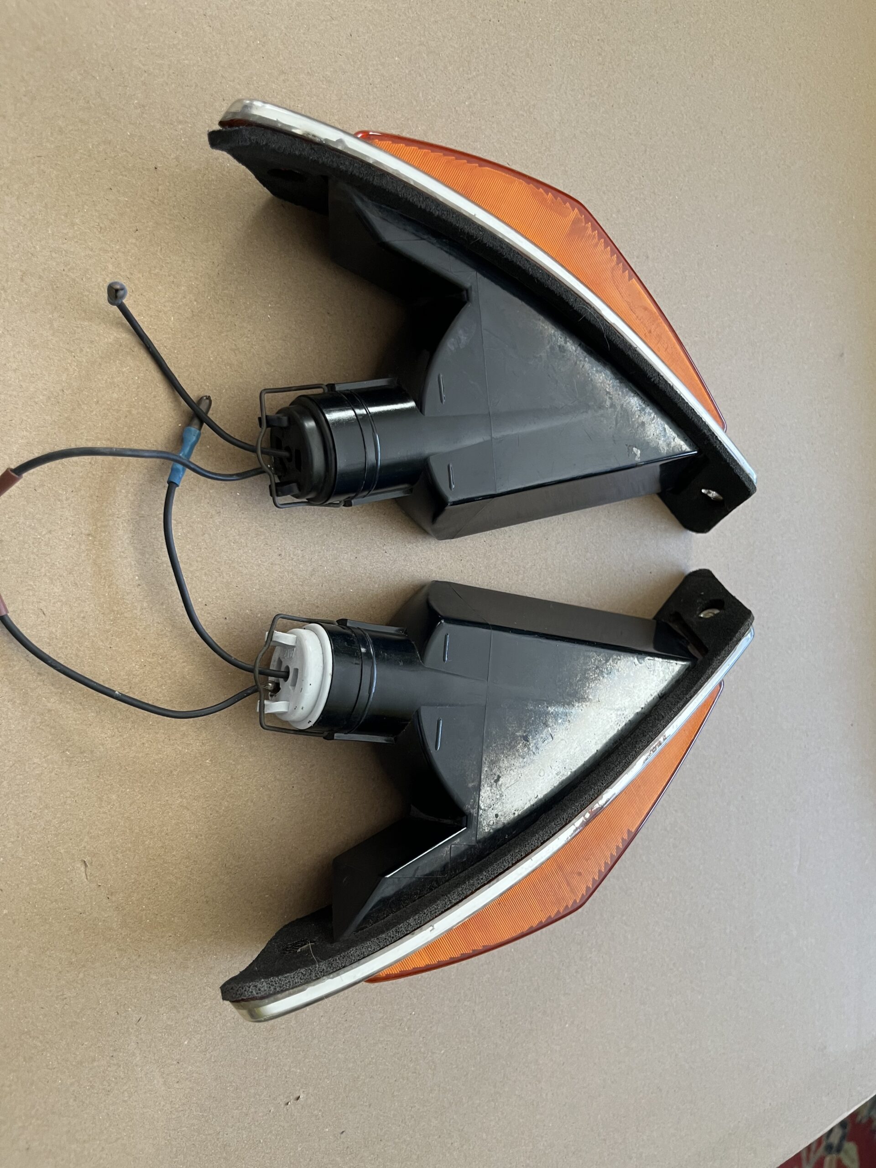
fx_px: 877
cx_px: 438
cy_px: 584
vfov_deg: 67.3
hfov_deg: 53.1
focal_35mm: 26
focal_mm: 5.1
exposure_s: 1/86
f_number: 1.6
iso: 125
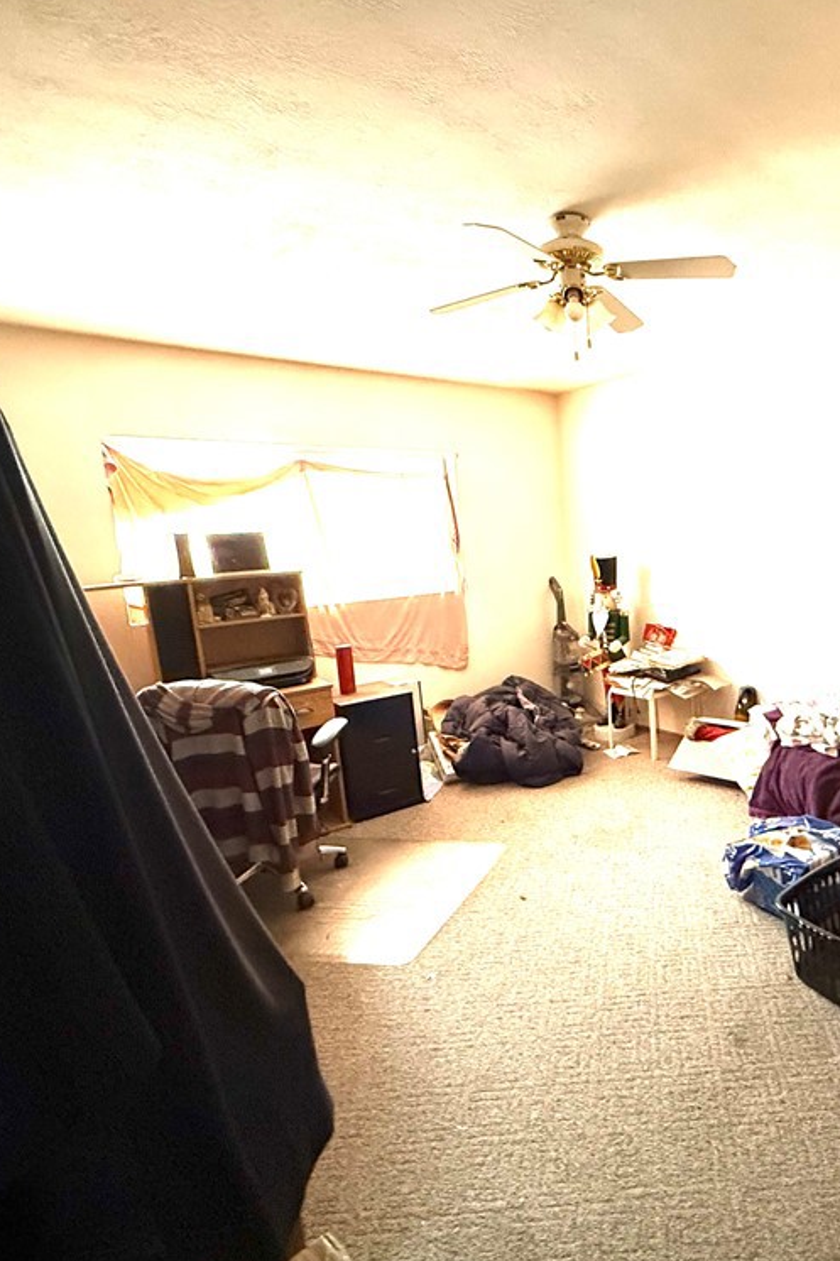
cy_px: 630
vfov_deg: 84.0
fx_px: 700
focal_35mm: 20
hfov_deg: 57.1
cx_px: 678
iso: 800
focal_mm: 2.22
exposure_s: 1/60
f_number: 2.2
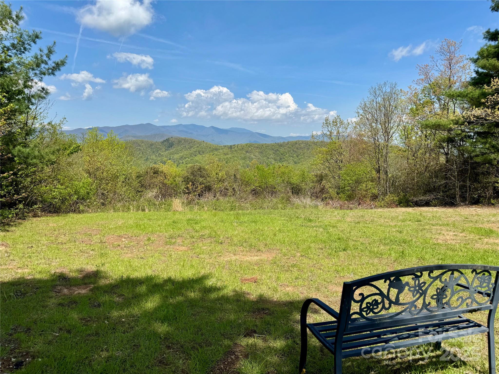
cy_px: 187
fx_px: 346
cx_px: 250
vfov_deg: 56.8
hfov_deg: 71.6
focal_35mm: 24
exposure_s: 1/4950
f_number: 1.78
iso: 80
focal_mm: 6.76
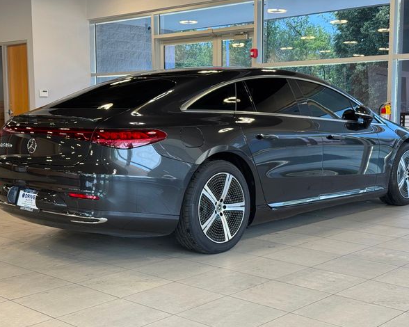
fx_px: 617
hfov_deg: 36.7
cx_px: 208
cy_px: 161
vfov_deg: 29.7
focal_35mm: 51
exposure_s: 1/120
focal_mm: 6.76
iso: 80
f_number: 1.78
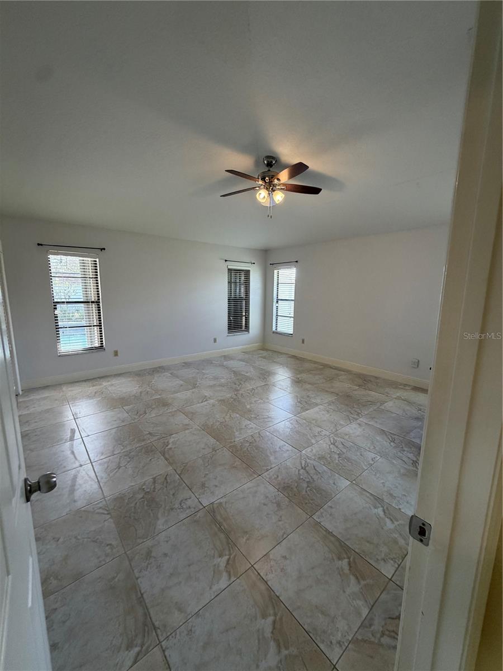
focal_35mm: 14
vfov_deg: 102.1
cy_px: 336
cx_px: 252
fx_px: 271
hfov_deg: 85.7
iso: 250
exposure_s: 1/120
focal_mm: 2.22
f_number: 2.2
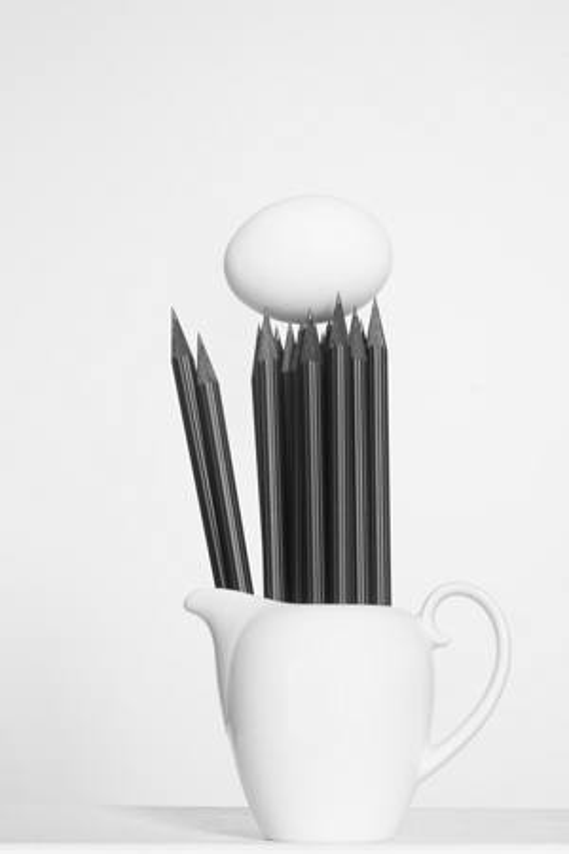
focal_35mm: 68
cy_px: 427
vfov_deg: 29.9
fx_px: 1600
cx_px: 284
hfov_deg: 20.2
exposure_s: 2.5
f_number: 18
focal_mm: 45
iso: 125
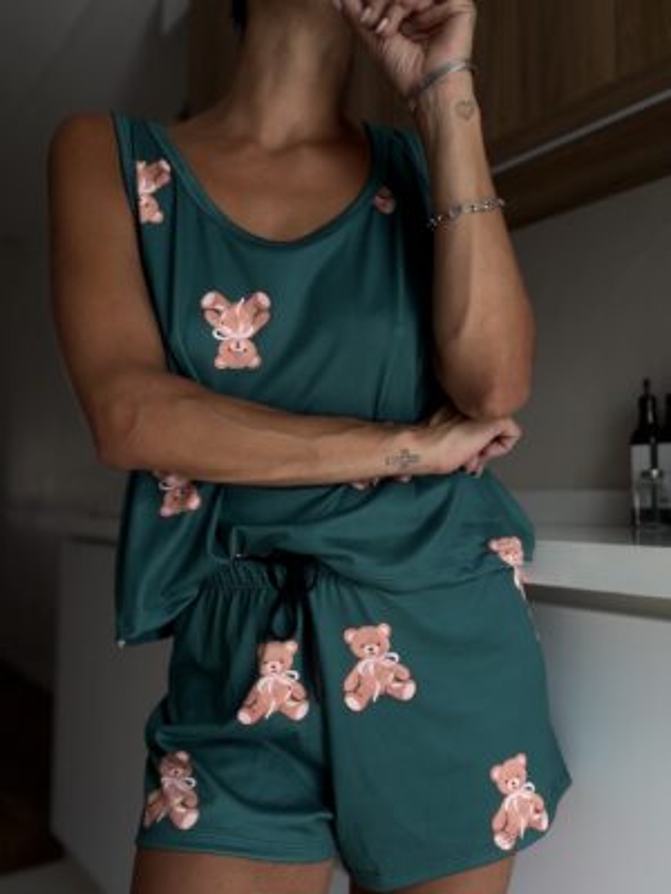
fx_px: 775
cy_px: 447
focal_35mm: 30
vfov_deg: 60.0
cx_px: 336
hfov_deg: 46.8
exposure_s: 1/121
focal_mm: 2.71
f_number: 1.9
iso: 80
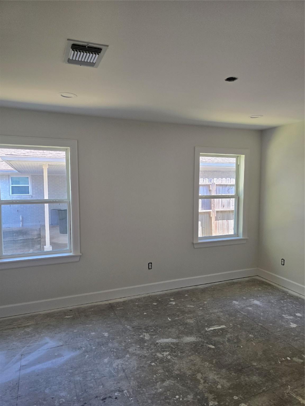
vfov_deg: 73.9
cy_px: 203
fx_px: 270
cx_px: 152
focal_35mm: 23
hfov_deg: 58.9
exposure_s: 1/180
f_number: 1.7
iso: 160
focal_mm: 6.3
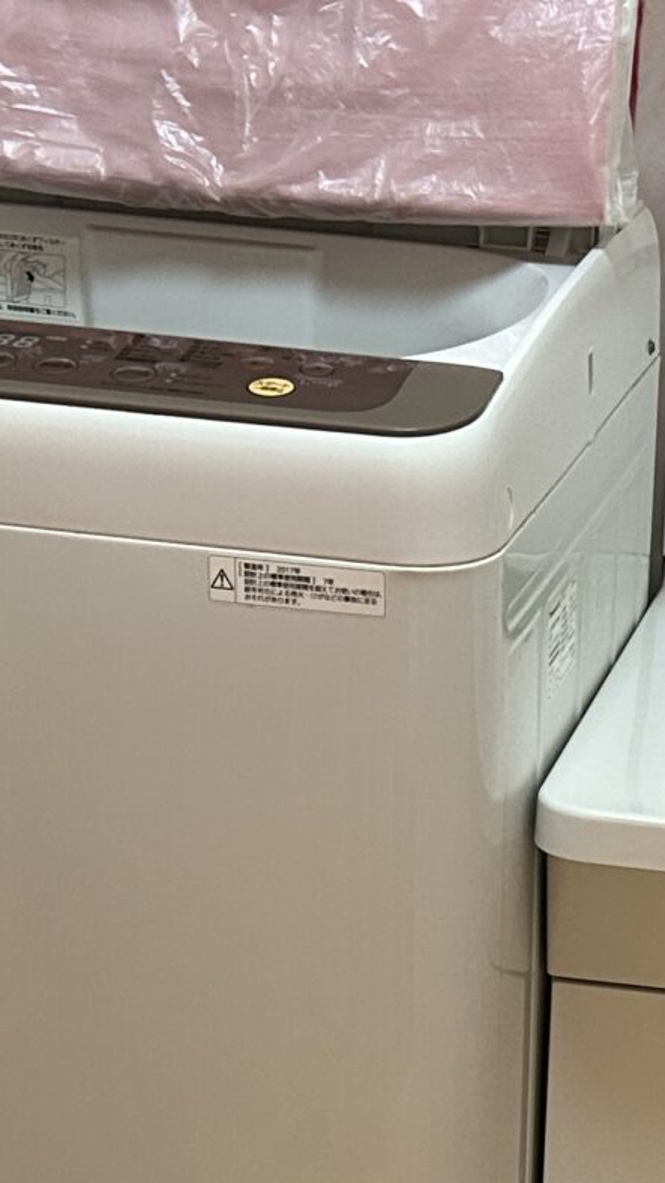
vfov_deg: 22.6
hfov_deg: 12.9
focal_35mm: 92
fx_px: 2885
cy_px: 1081
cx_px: 719
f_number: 1.5
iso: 200
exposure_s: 1/60
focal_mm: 5.7
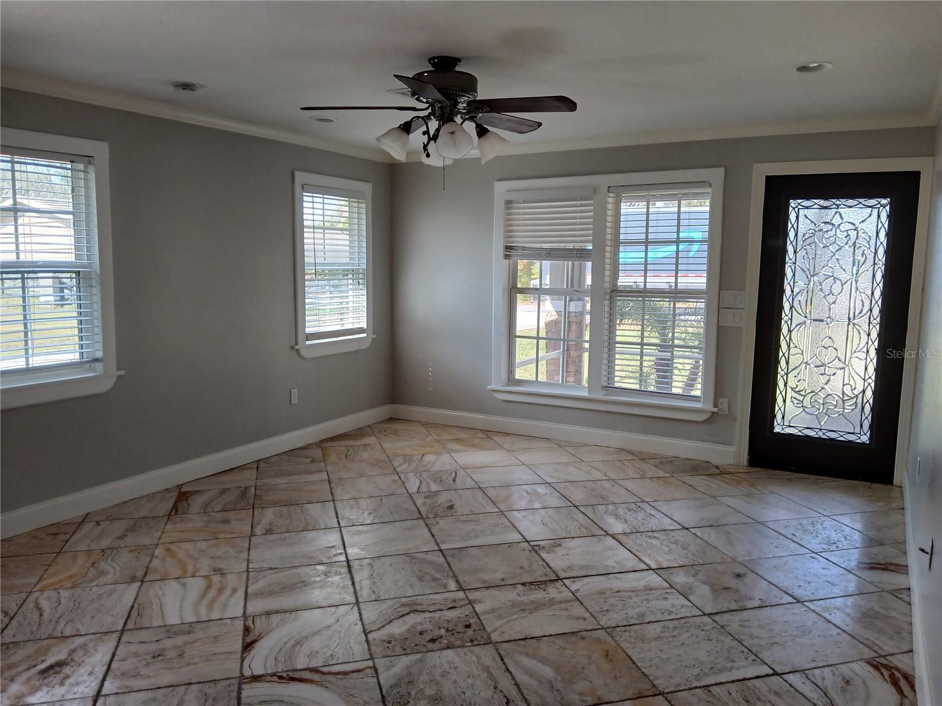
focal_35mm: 26
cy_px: 353
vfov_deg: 53.1
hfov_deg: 67.3
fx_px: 708
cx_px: 471
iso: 64
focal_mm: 3.98
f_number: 1.8
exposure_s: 1/60
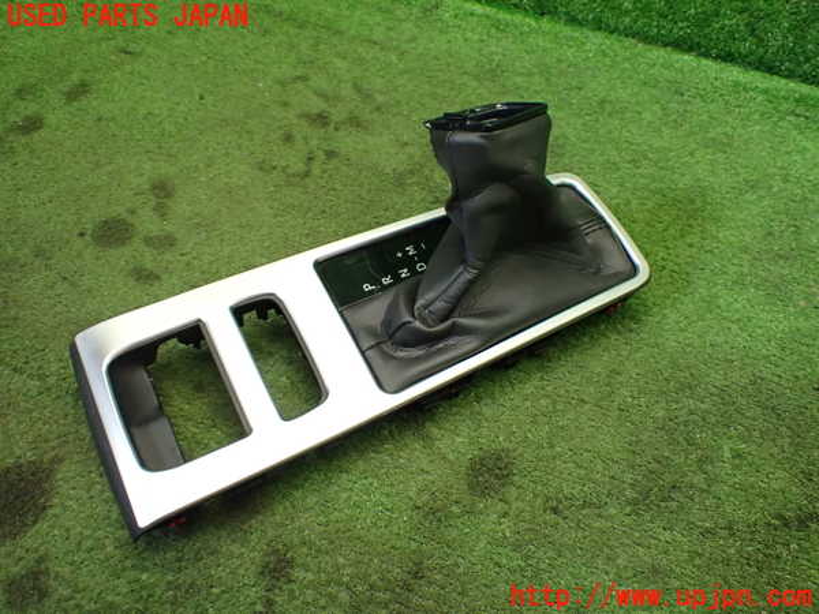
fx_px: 710
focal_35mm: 30
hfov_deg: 60.0
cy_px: 307
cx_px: 410
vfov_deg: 46.8
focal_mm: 5.4
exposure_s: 1/125
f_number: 2.3
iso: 640
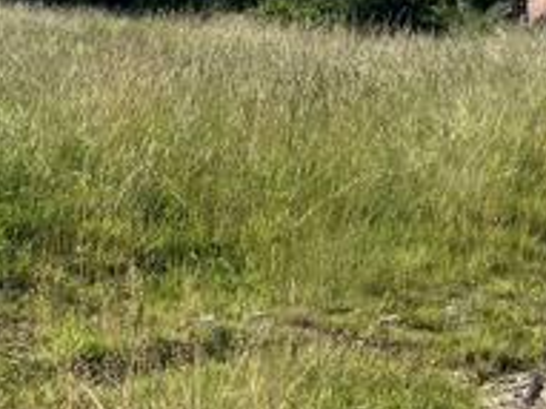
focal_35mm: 109
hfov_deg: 18.0
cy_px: -140
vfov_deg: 13.1
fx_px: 1718
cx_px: 212
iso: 50
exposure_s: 1/5556
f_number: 1.6
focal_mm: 5.1
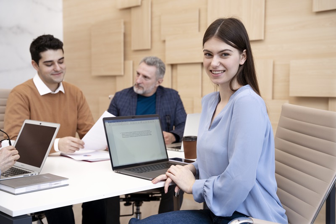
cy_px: 112
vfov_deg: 27.5
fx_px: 458
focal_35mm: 49
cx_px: 168
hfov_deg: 40.3
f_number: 4
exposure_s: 1/160
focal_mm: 49.1
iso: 1000
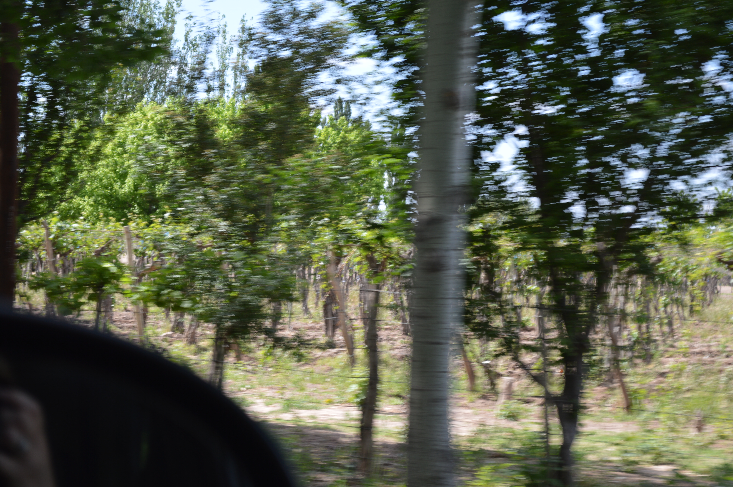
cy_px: 244
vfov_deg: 16.5
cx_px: 366
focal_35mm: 82
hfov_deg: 24.6
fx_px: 1678
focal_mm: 55
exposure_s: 1/160
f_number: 6.3
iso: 100
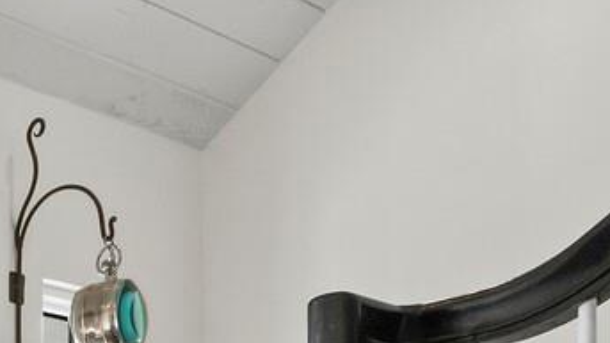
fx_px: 1148
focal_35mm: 71
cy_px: 649
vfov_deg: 14.6
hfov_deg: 22.8
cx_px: -359
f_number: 13
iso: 320
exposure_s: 1/15
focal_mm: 7
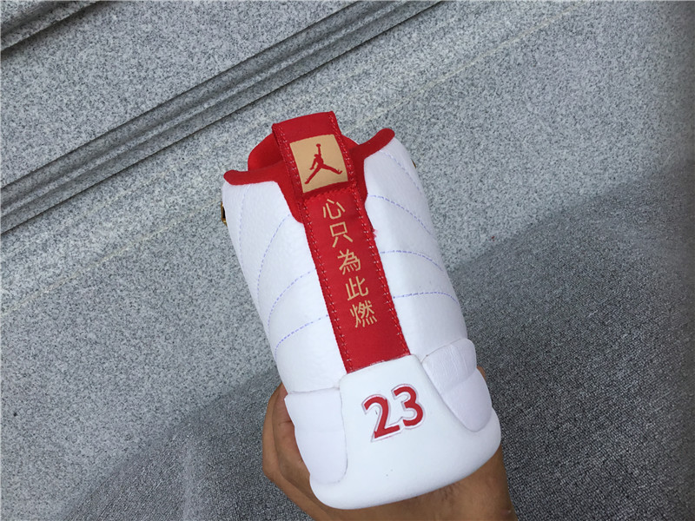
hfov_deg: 58.4
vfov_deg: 45.4
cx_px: 348
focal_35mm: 31
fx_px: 622
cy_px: 260
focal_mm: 3.3
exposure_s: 1/431
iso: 25
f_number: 2.4
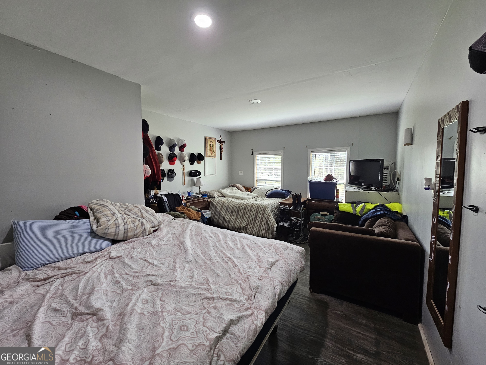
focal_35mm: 13
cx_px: 243
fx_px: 183
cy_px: 182
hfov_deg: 106.2
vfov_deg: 89.9
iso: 200
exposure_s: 1/60
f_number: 2.2
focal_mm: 2.2
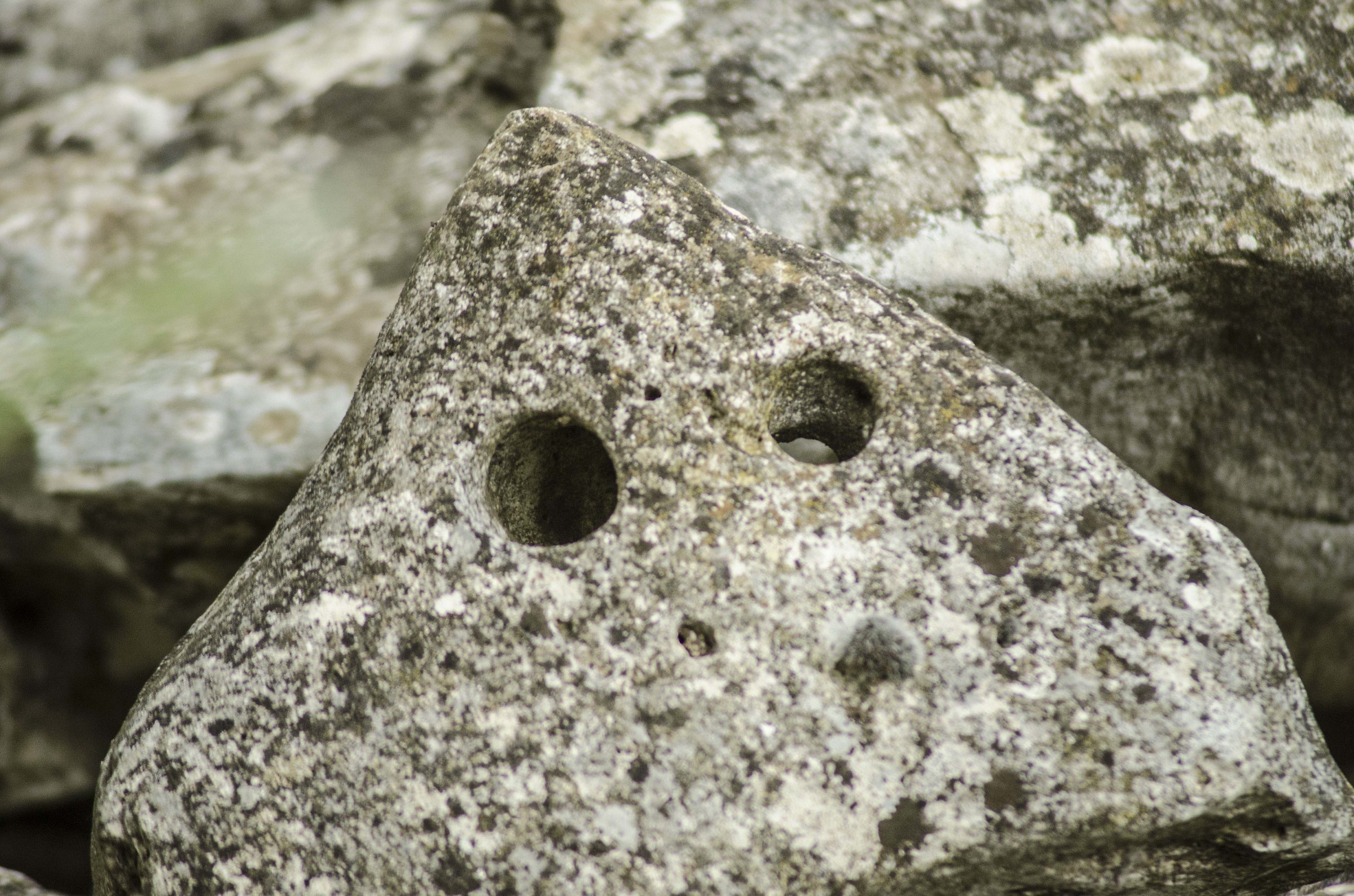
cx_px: 677
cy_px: 448
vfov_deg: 18.1
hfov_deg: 27.0
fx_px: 2815
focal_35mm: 75
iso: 800
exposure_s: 1/320
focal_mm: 50
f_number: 1.4
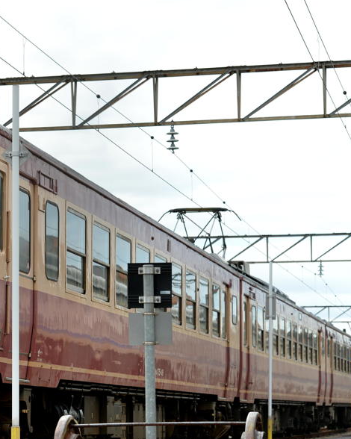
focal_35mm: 147
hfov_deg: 10.4
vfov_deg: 13.1
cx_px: 31
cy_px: 231
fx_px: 1910
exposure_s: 1/250
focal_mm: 90
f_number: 5.6
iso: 400
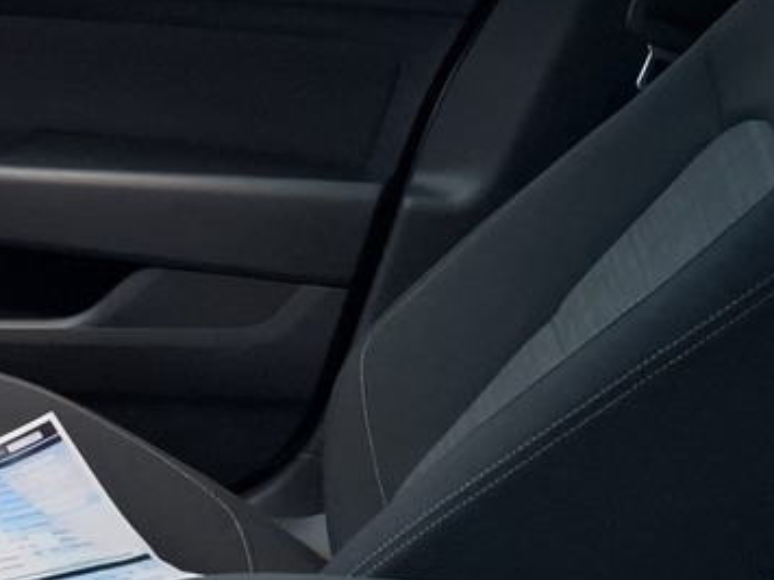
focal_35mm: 93
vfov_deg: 15.7
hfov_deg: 17.6
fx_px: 2079
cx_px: -563
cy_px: 506
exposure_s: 1/25
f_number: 1.8
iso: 800
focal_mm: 5.54
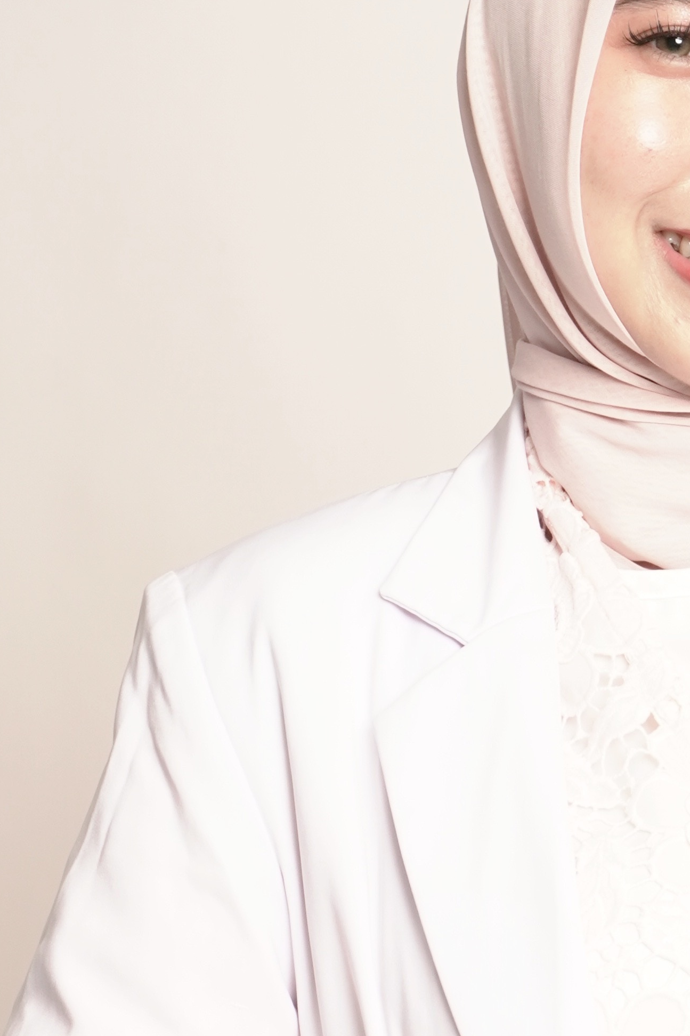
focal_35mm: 176
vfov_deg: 11.6
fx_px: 5061
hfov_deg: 7.7
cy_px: 919
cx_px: 788
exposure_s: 1/125
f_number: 6.3
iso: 640
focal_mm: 57
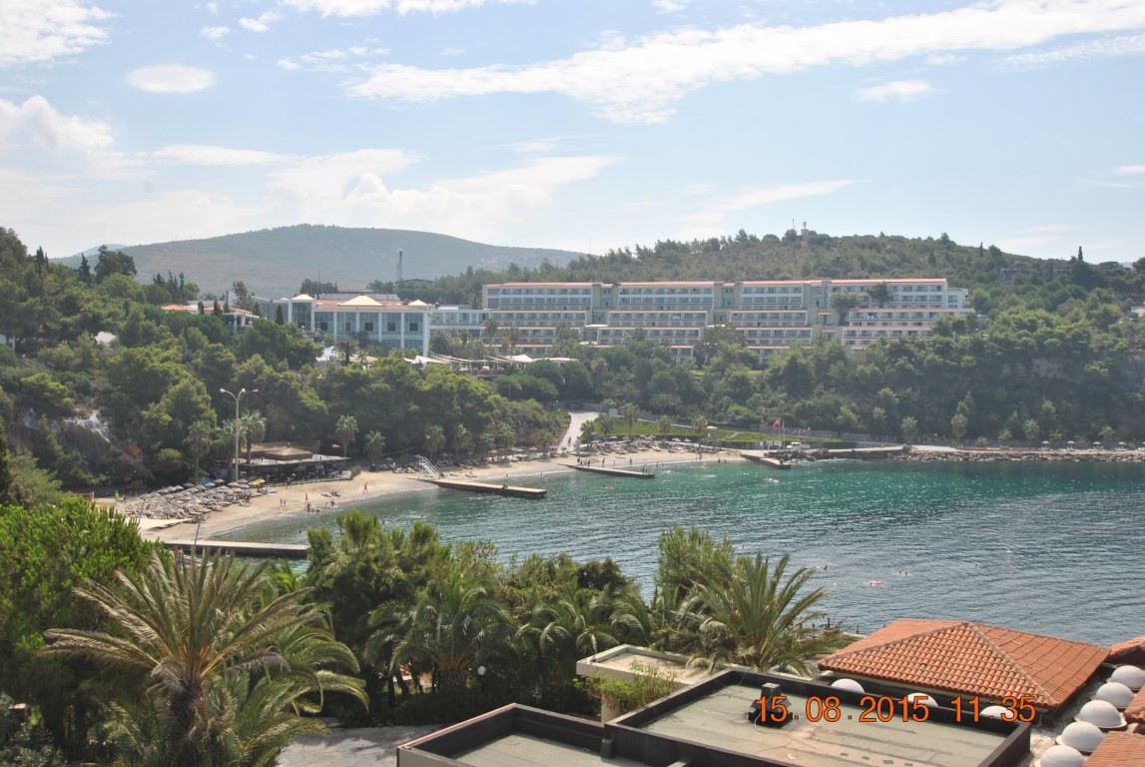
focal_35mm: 36
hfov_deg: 53.1
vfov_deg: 37.0
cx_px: 572
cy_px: 384
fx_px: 1146
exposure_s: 1/200
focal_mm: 24
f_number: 9
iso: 100
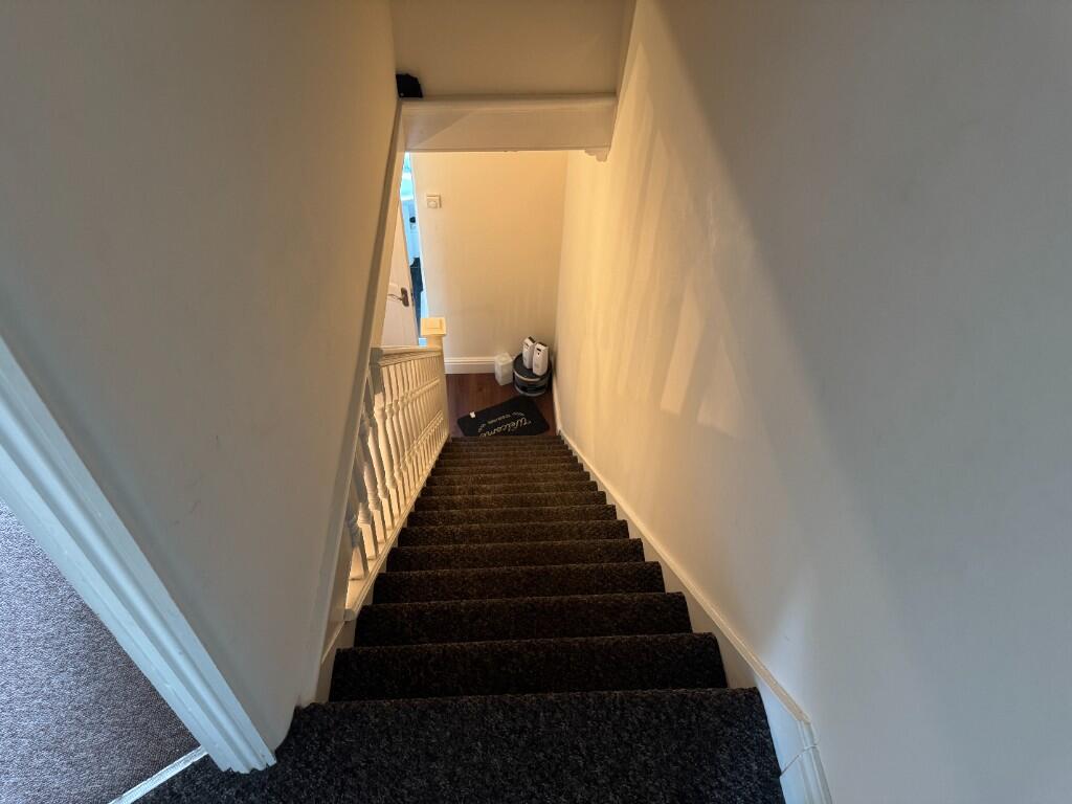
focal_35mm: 24
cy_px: 402
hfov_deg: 71.6
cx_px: 536
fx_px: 743
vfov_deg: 56.8
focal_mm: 6.76
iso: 320
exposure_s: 1/50
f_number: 1.78
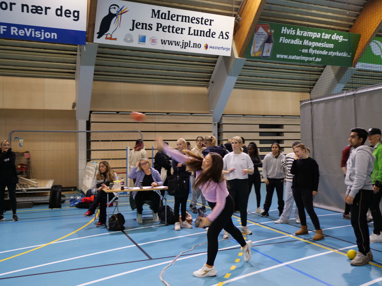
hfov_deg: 56.8
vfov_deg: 44.2
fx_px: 353
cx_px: 191
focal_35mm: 32
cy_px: 143
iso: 250
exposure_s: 1/60
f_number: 1.4
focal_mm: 16
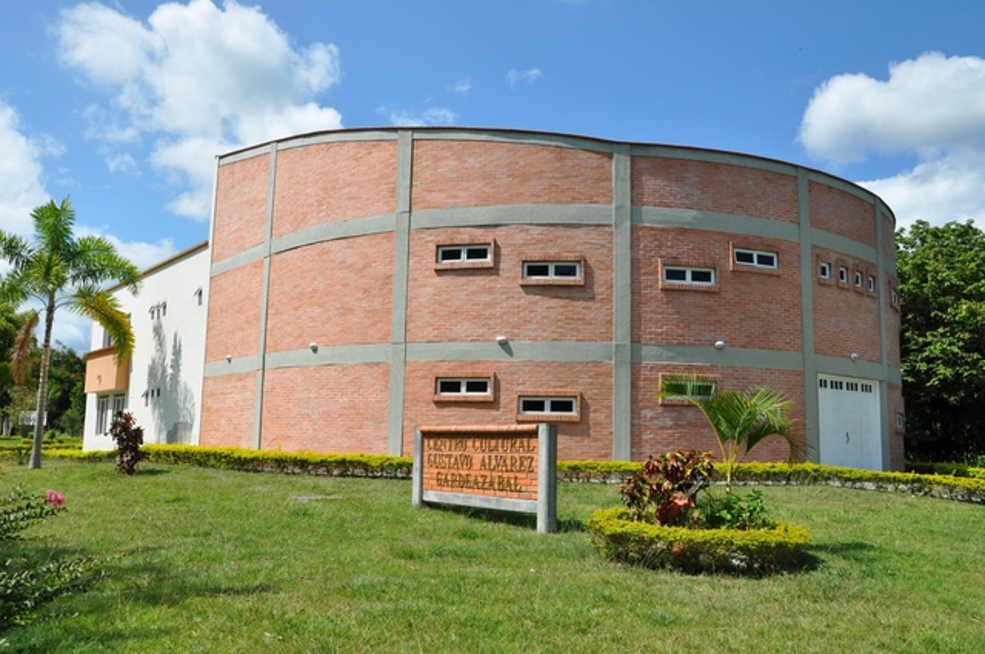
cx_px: 492
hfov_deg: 59.6
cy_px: 327
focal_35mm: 32
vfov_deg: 41.6
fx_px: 861
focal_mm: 21
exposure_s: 1/320
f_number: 9
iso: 200
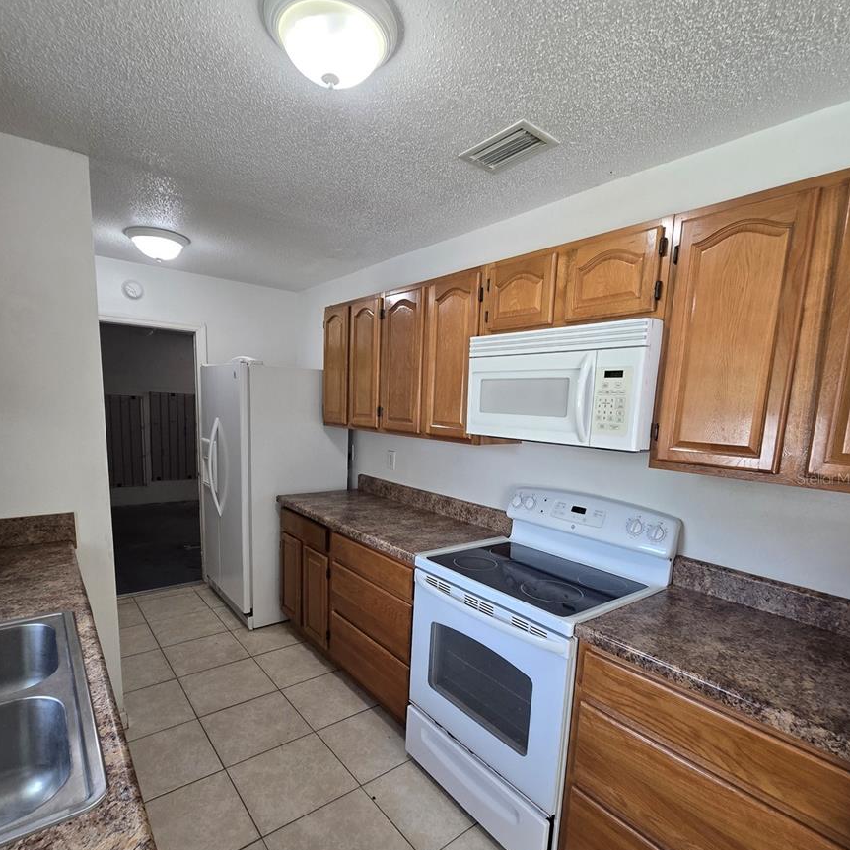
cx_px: 423
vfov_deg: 87.0
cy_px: 478
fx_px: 444
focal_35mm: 16
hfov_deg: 87.4
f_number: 2.2
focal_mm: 2.2
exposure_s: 1/60
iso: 125
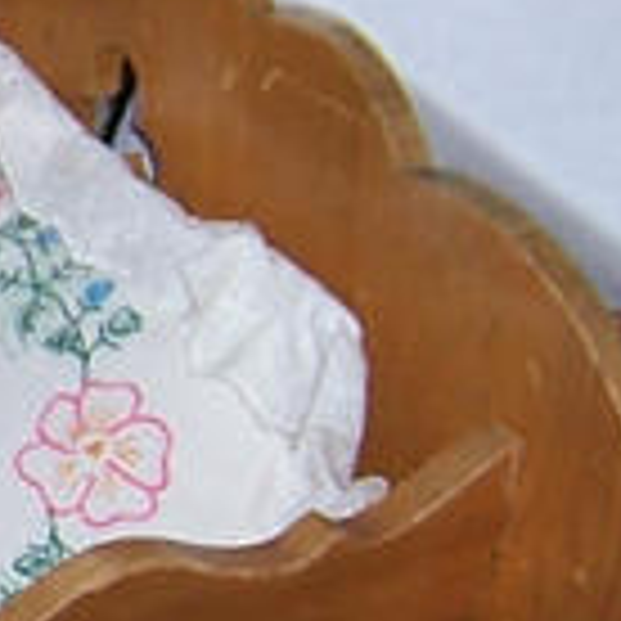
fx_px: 4404
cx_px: -662
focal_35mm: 217
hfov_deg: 7.7
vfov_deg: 8.1
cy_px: 450
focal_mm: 5.5
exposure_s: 1/60
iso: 80
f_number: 2.8
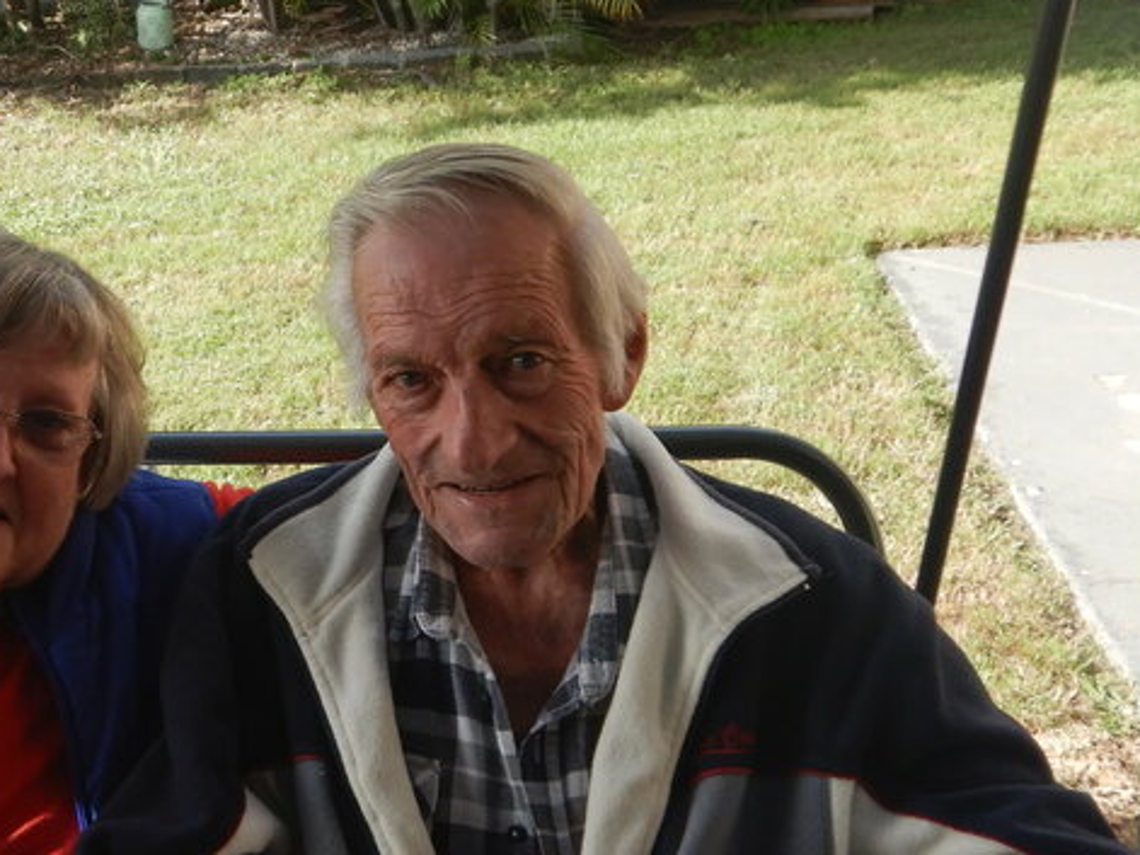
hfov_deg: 36.8
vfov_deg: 28.5
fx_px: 1679
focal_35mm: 51
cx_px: 324
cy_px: 388
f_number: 2.8
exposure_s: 1/500
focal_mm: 4.3
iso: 125
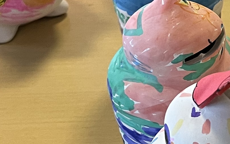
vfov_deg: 9.5
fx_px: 859
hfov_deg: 14.7
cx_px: 284
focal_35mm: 137
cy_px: 31
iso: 200
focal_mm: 5.1
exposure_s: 1/60
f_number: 1.6
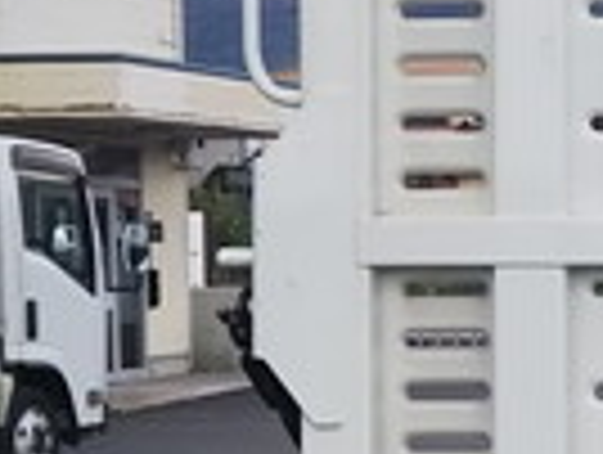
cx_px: 1287
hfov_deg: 12.0
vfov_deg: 10.4
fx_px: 2495
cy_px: 360
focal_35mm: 143
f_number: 2.2
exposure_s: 1/349
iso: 20
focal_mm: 4
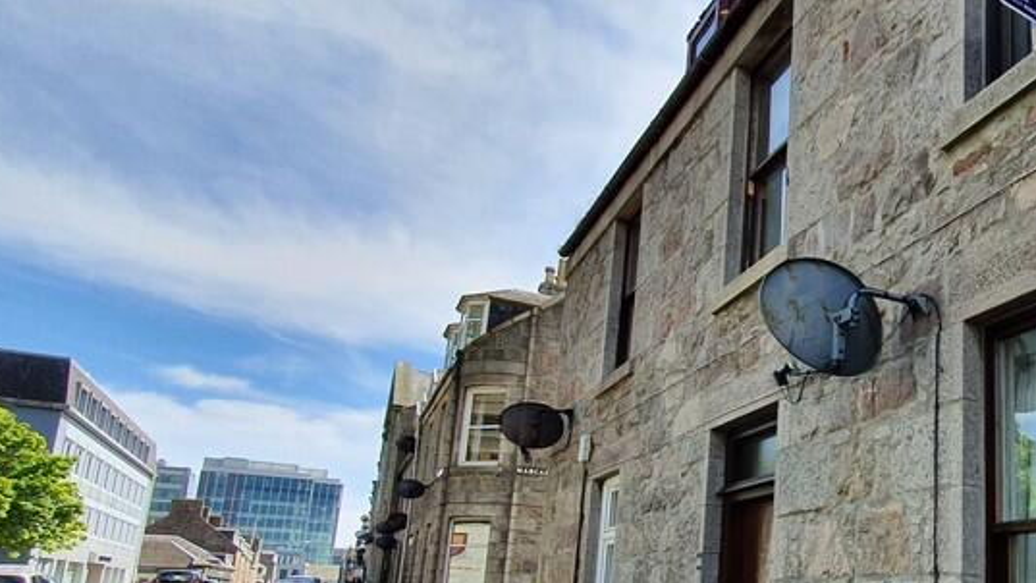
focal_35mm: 27
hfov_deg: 58.9
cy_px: 461
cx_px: 943
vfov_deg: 41.2
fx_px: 742
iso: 50
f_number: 2.2
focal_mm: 1.8
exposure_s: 1/758
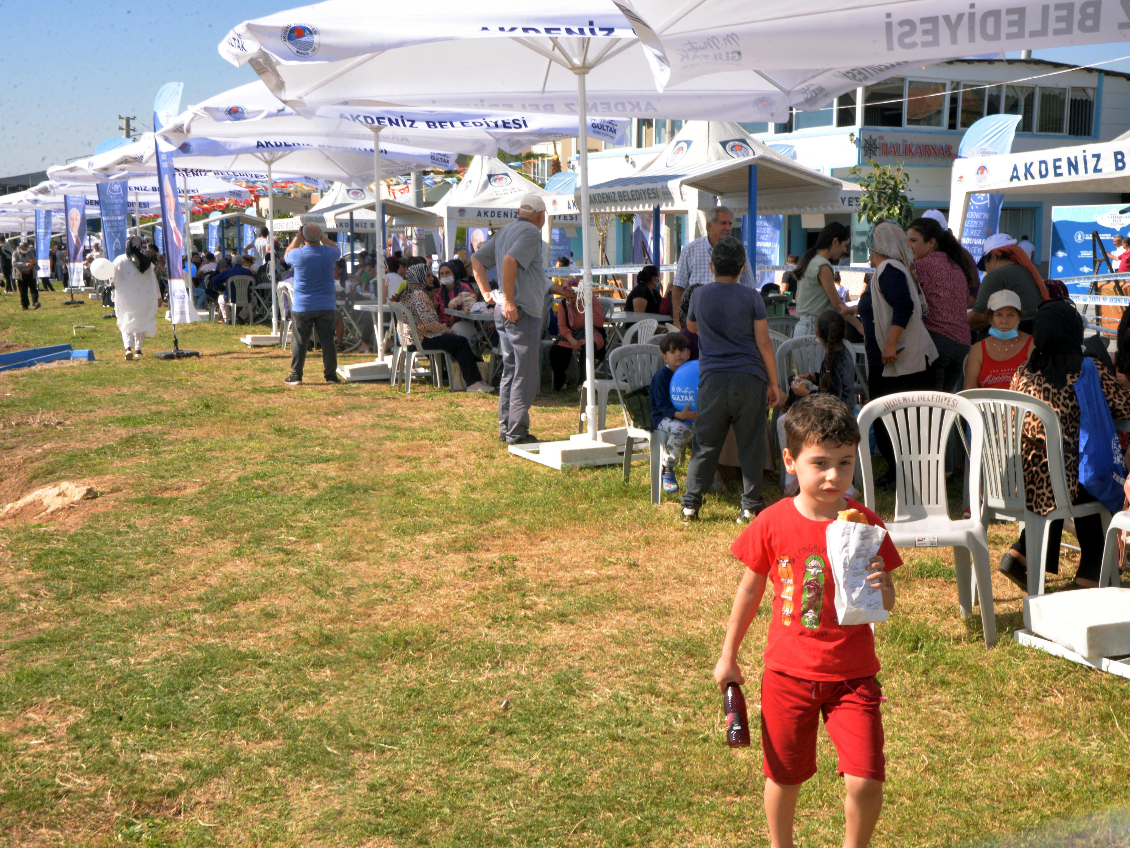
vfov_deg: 31.5
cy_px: 425
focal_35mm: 46
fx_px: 1502
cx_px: 558
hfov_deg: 41.2
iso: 1000
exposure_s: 1/200
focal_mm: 42
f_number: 25
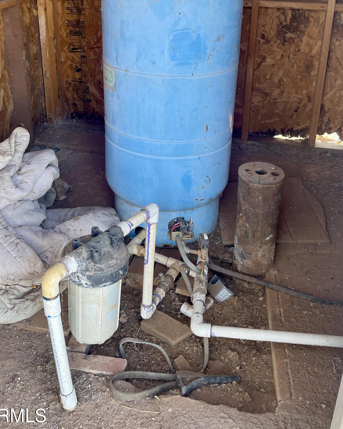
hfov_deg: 40.1
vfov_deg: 47.7
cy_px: 120
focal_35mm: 37
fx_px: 470
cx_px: 181
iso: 80
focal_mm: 5.1
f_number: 1.6
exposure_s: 1/121
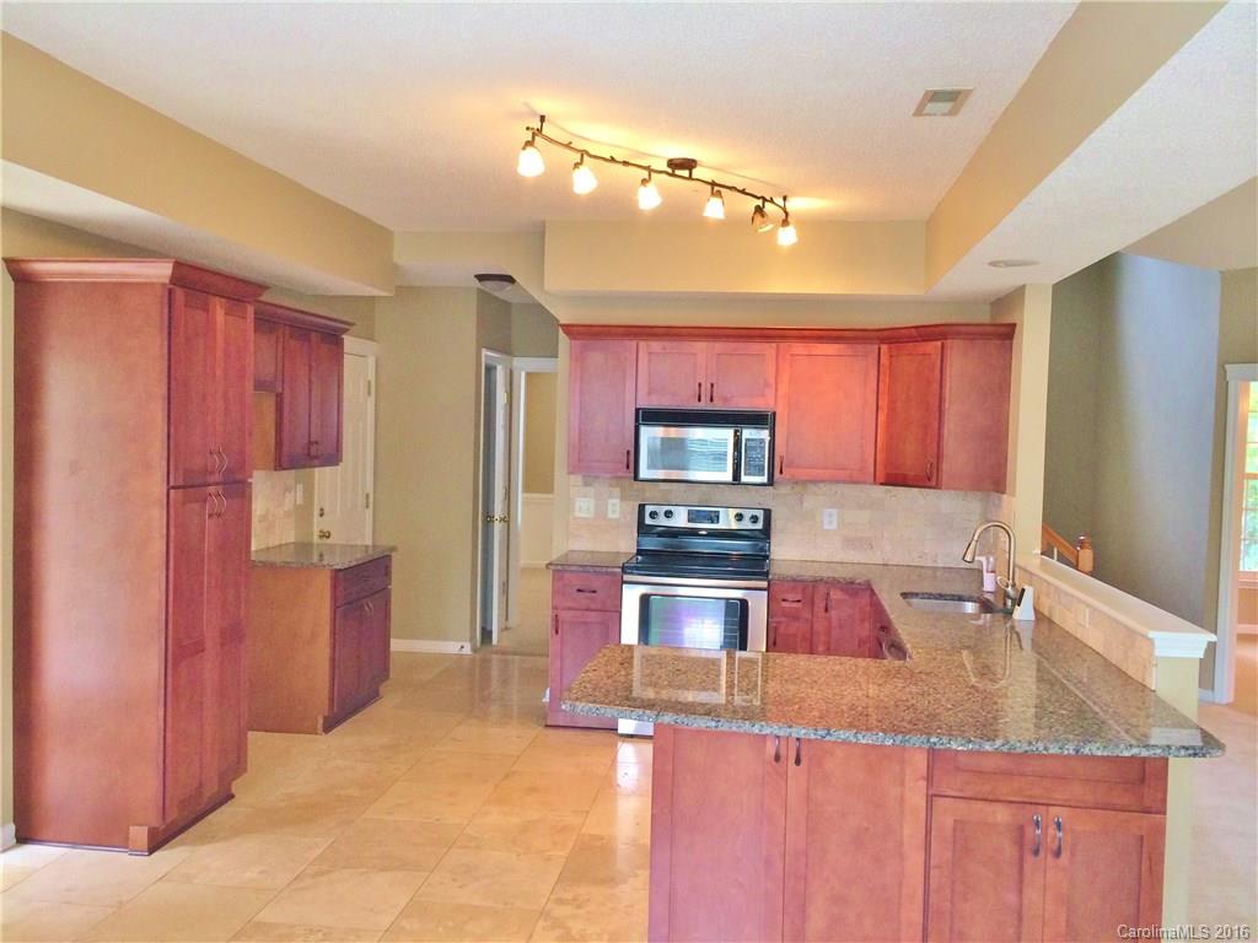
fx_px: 1090
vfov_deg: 46.8
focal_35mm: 30
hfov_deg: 60.0
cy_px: 472
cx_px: 629
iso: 100
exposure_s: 1/30
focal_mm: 4.12
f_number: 2.2
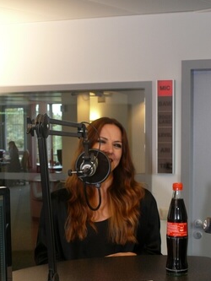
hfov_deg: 22.3
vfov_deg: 29.1
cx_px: 101
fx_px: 536
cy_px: 191
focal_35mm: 66
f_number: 2.8
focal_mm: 9.1
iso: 100
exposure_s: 1/25
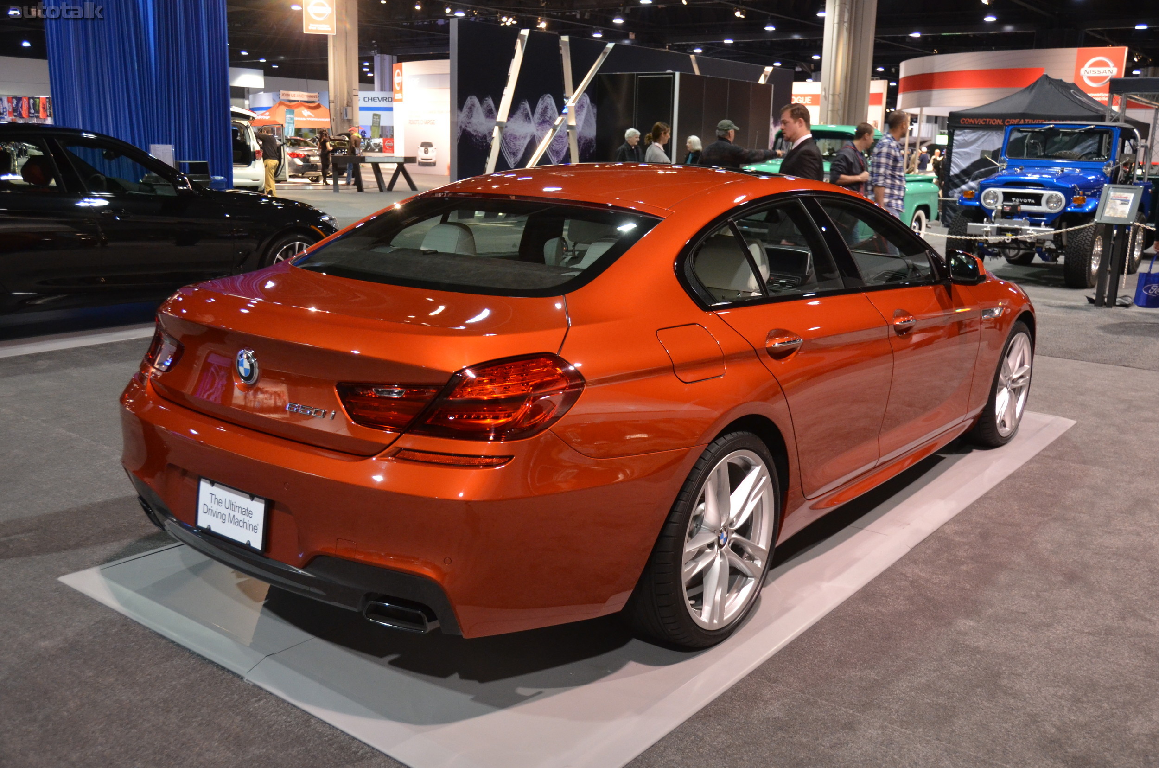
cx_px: 580
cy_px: 384
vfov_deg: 39.8
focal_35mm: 33
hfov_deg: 57.3
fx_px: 1060
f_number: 3.8
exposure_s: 1/60
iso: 1600
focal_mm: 22
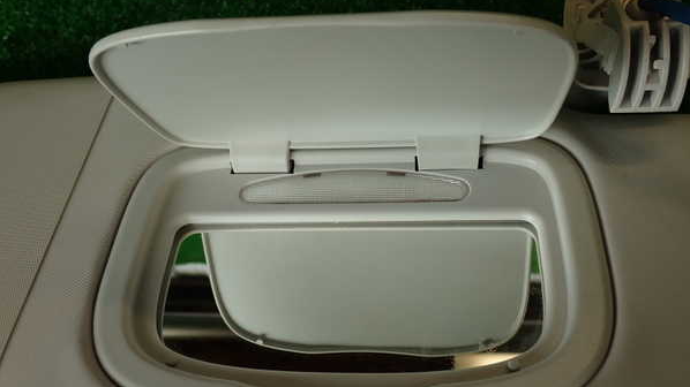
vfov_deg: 33.7
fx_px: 640
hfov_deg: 56.6
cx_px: 345
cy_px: 206
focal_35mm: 35
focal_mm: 5.79
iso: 100
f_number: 3.2
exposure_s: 1/125
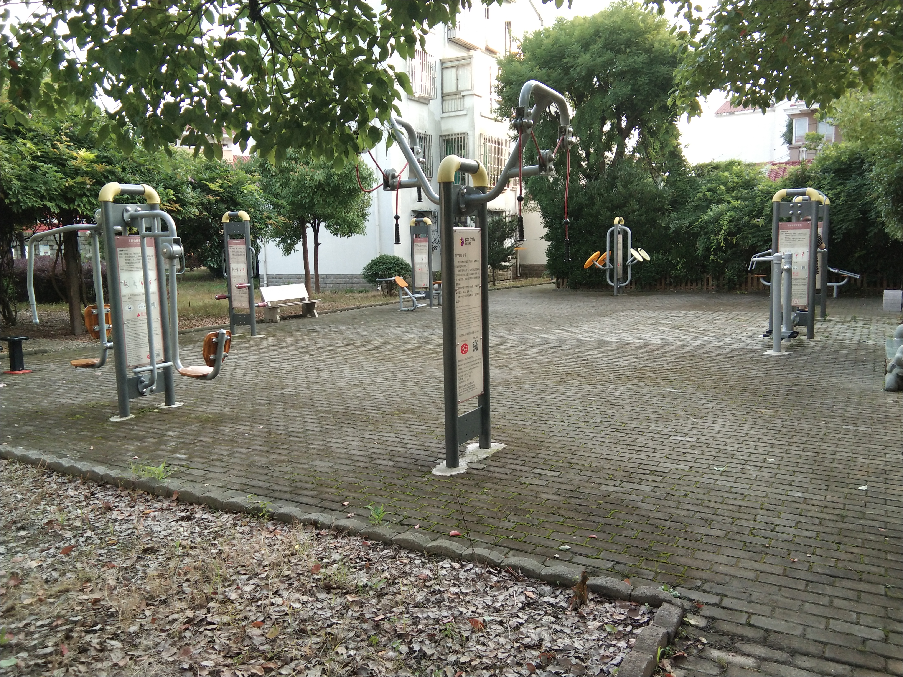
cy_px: 338
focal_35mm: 31
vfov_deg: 45.4
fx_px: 809
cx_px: 452
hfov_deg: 58.4
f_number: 2.2
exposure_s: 1/100
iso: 80
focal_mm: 3.69
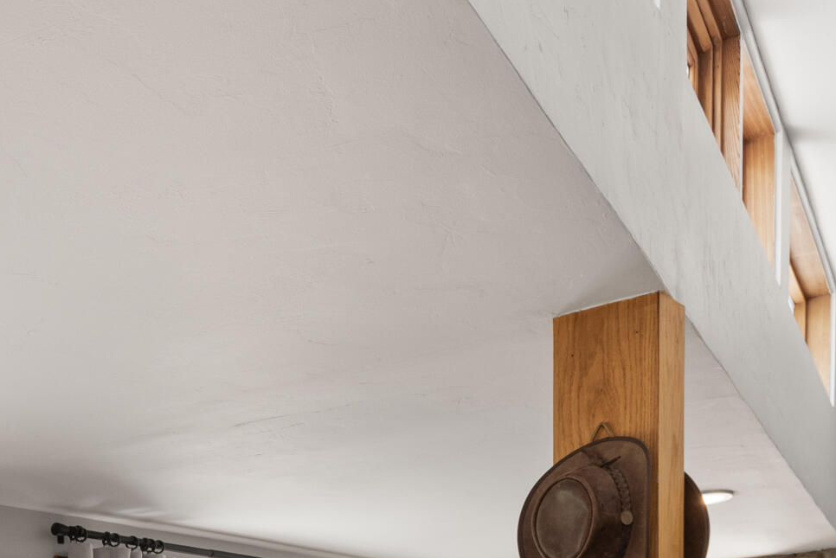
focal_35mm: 59
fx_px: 1371
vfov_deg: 20.7
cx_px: -53
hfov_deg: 30.8
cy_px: 754
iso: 800
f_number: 7.1
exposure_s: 1/15
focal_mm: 19
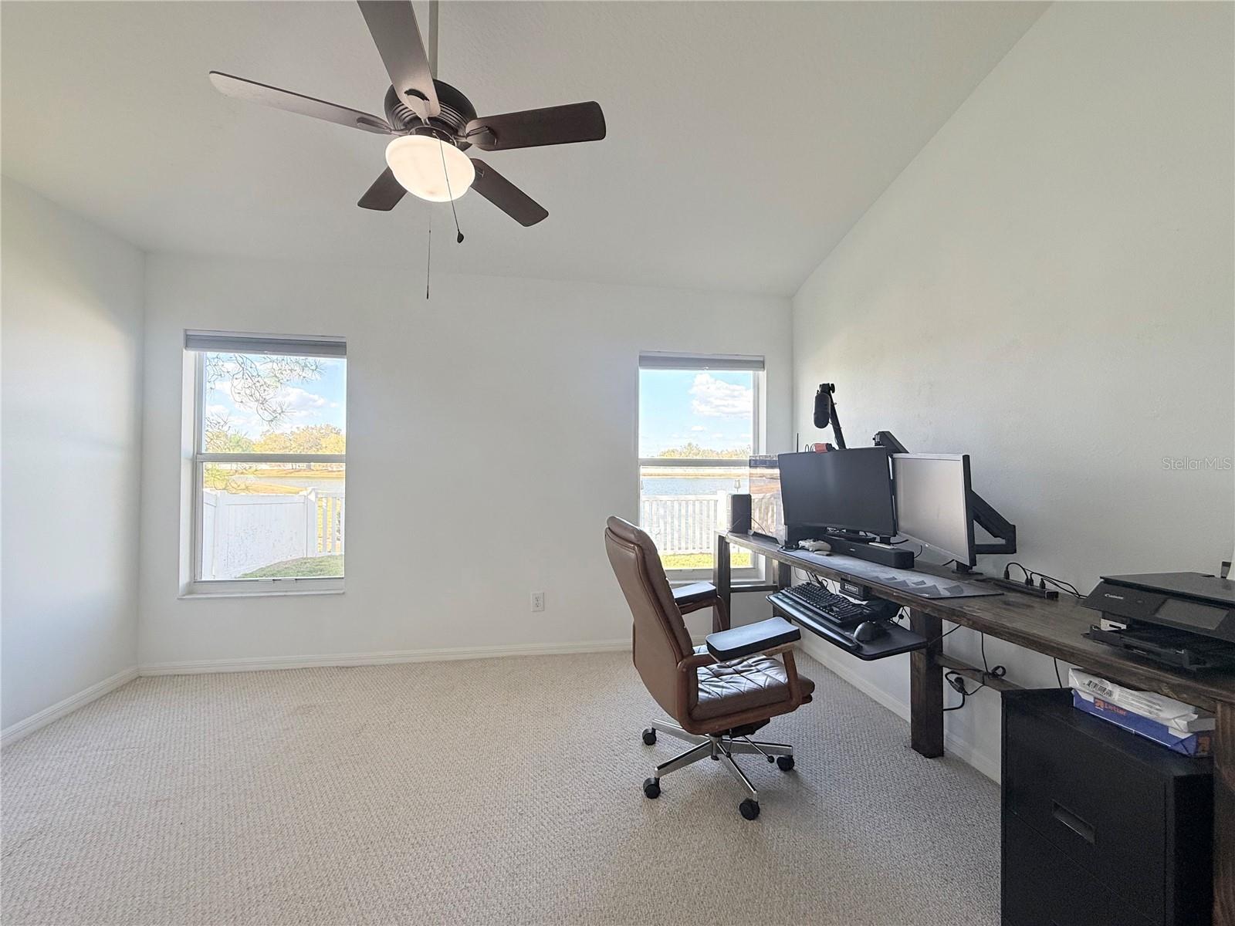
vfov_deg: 85.7
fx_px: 499
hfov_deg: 102.1
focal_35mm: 14
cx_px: 618
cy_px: 463
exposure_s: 1/159
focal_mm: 2.22
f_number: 2.2
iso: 64
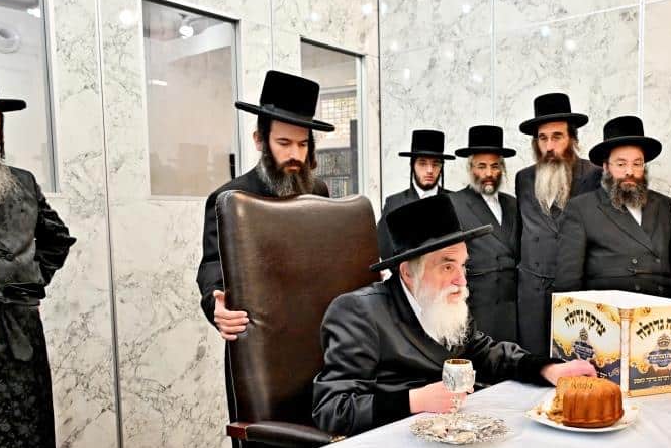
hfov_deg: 51.0
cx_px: 442
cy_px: 286
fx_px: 690
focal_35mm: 37
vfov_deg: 35.7
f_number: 4
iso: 1000
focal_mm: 24
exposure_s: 1/125
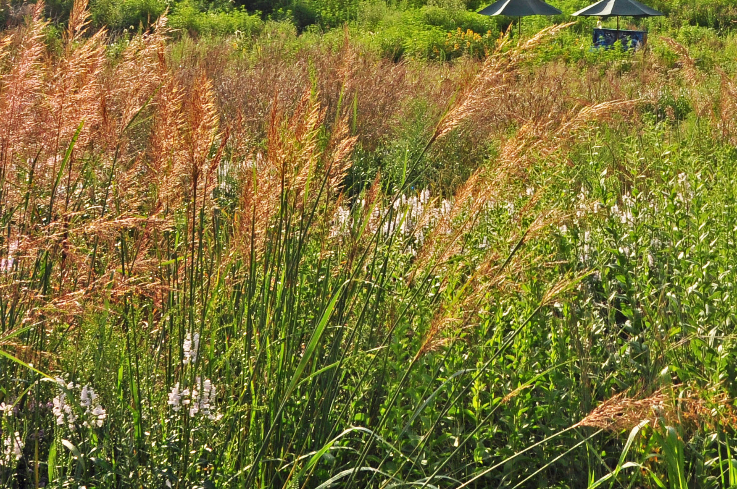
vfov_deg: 20.1
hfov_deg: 29.6
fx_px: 1350
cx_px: 629
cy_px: 33
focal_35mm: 66
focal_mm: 18
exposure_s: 1/320
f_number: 10
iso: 200
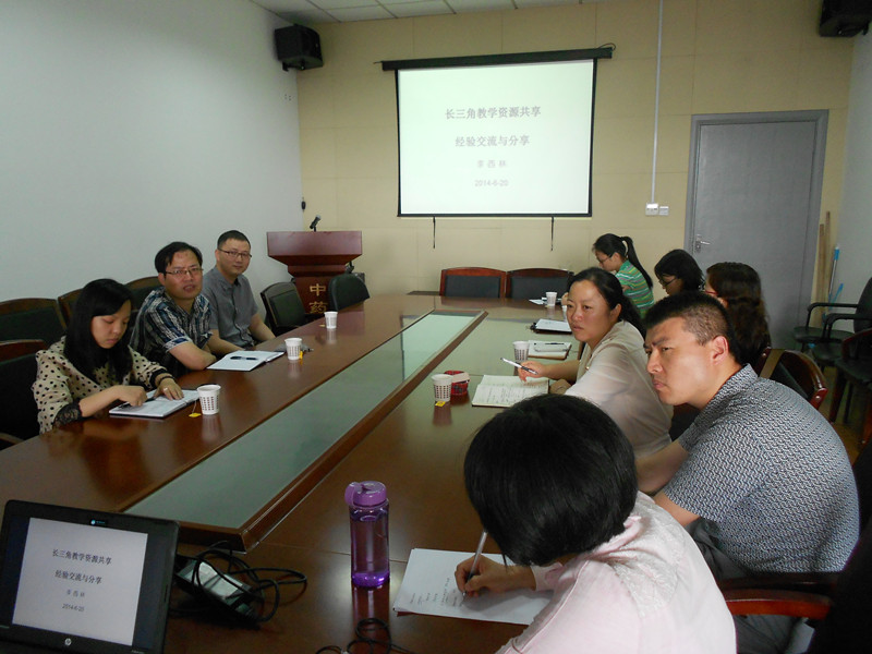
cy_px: 327
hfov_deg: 67.3
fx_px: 655
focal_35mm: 26
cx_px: 436
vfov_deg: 53.1
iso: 250
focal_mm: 4.6
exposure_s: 1/30
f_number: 3.2
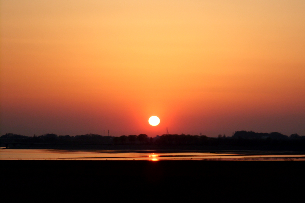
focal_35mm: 140
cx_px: 152
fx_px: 1186
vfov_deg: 9.8
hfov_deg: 14.7
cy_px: 102
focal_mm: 25
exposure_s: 1/122
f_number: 5.9
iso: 100
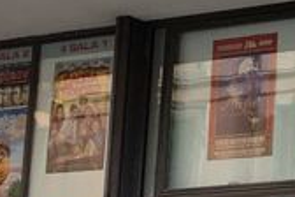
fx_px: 1762
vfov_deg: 6.3
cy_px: 274
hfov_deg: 8.7
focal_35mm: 215
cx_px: 706
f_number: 2.2
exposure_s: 1/100
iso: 40
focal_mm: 4.15
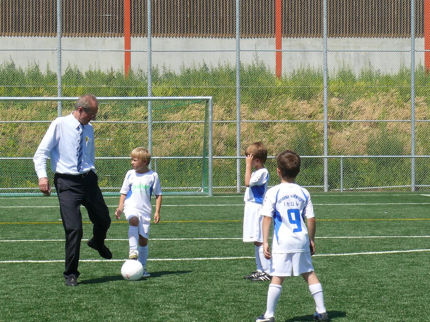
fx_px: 1429
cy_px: 161
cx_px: 215
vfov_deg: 12.9
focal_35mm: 115
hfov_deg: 17.1
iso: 100
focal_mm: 17.1
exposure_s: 1/500
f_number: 5.6
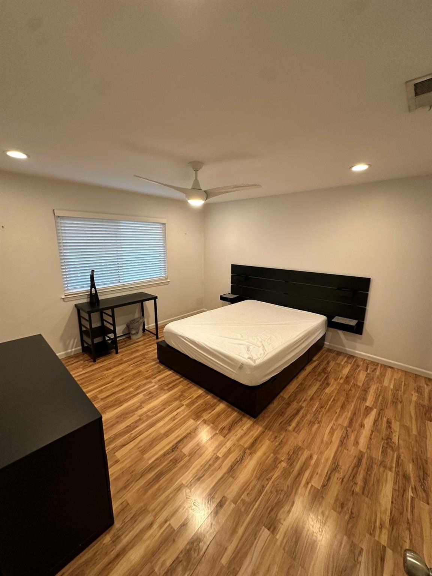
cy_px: 288
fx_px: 233
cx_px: 216
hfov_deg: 85.7
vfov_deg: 102.1
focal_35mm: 14
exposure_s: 1/60
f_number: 2.2
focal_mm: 2.22
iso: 160
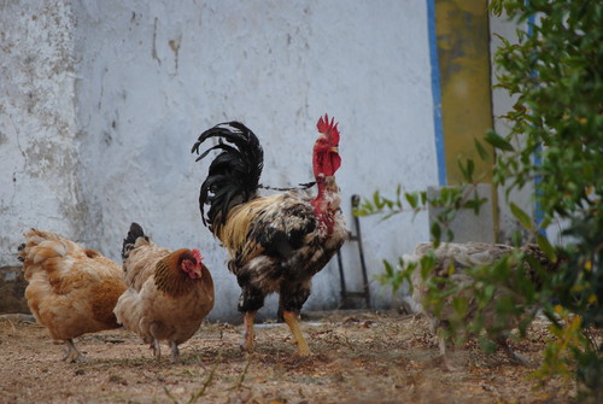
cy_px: 202
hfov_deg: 6.9
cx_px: 302
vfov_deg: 4.6
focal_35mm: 300
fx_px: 5032
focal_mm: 200
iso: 125
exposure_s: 1/500
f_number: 5.6
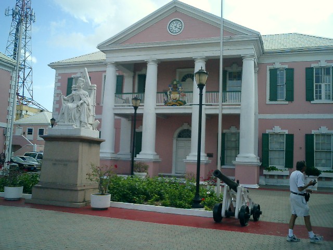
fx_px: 346
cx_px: 166
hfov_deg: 51.4
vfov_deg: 39.7
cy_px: 125
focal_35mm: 36
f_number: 3.2
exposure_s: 1/1250
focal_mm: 7.5
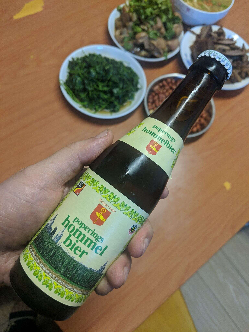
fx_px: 259
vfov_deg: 65.3
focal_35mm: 27
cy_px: 166
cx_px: 124
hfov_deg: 51.4
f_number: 1.8
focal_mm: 4.44
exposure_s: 1/60
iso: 178
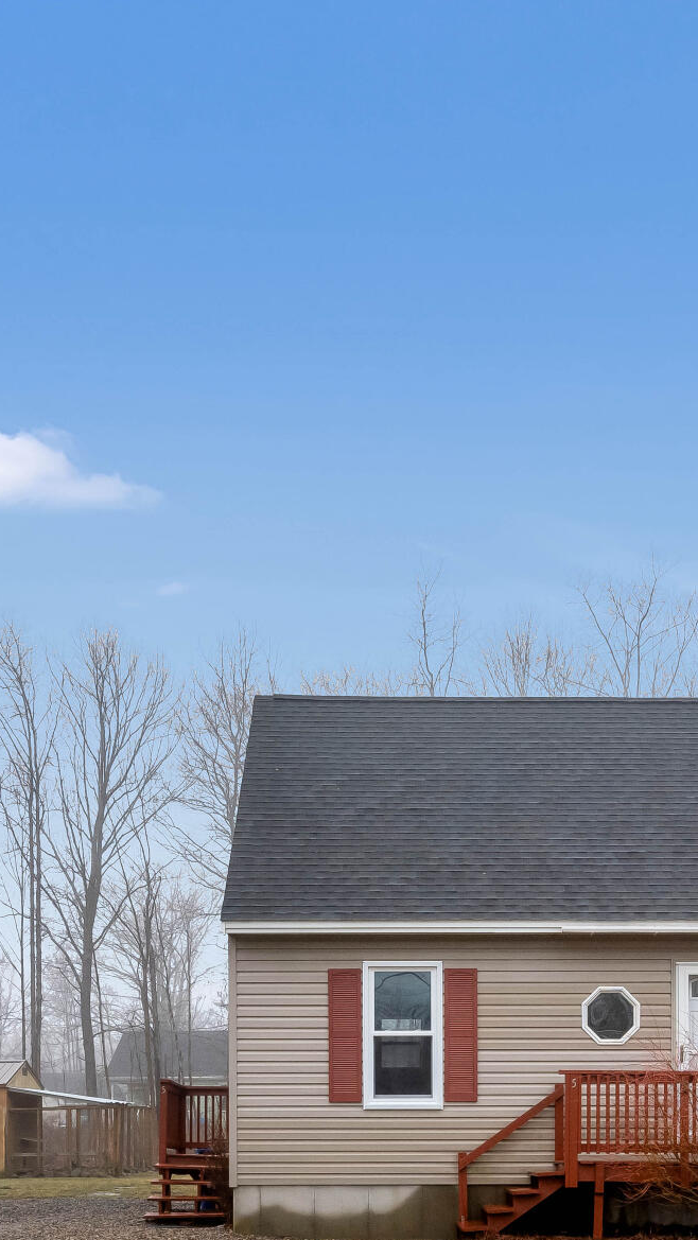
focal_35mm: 43
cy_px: 1044
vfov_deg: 44.3
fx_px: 1414
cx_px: 406
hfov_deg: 27.7
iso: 800
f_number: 8
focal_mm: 16
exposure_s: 1/1000
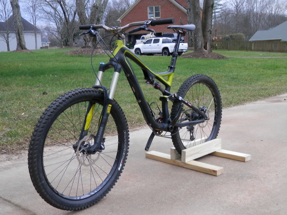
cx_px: 144
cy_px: 108
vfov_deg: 36.0
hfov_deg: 46.8
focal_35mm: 40
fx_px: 332
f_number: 3.7
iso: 200
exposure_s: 1/60
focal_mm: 7.3
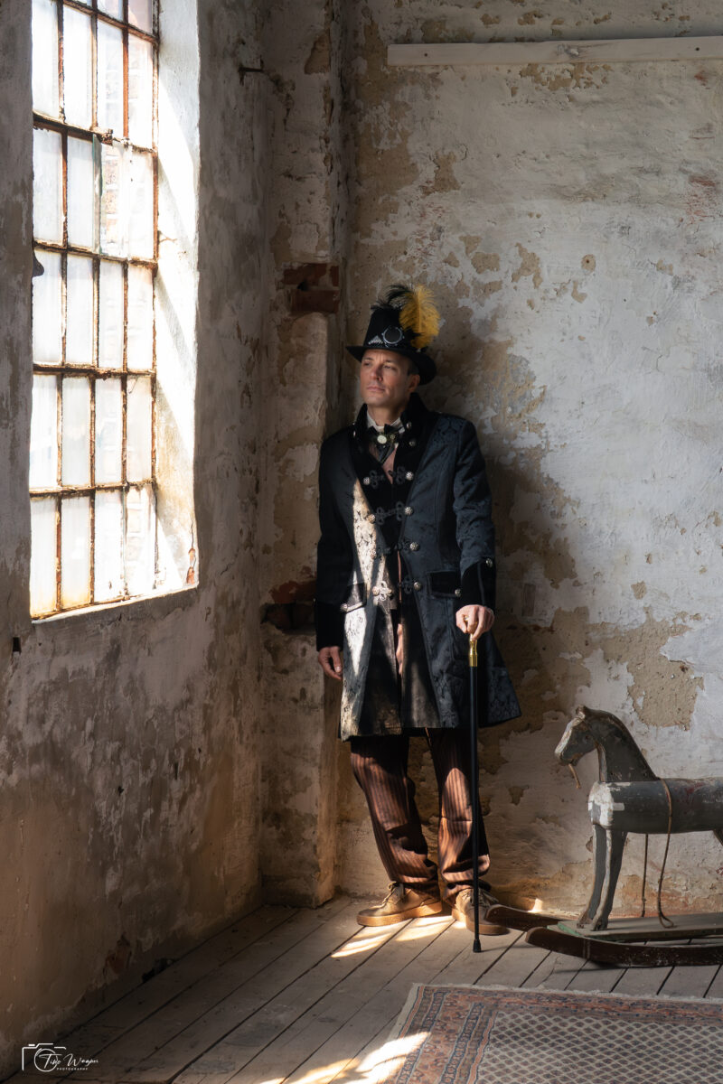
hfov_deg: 16.7
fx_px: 2470
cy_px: 542
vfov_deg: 24.8
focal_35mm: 82
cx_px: 362
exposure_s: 1/100
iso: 1600
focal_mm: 55
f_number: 11
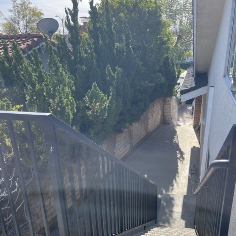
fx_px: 255
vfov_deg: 49.4
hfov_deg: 49.7
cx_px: 126
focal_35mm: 33
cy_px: 143
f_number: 1.6
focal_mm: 5.1
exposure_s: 1/1715
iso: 32
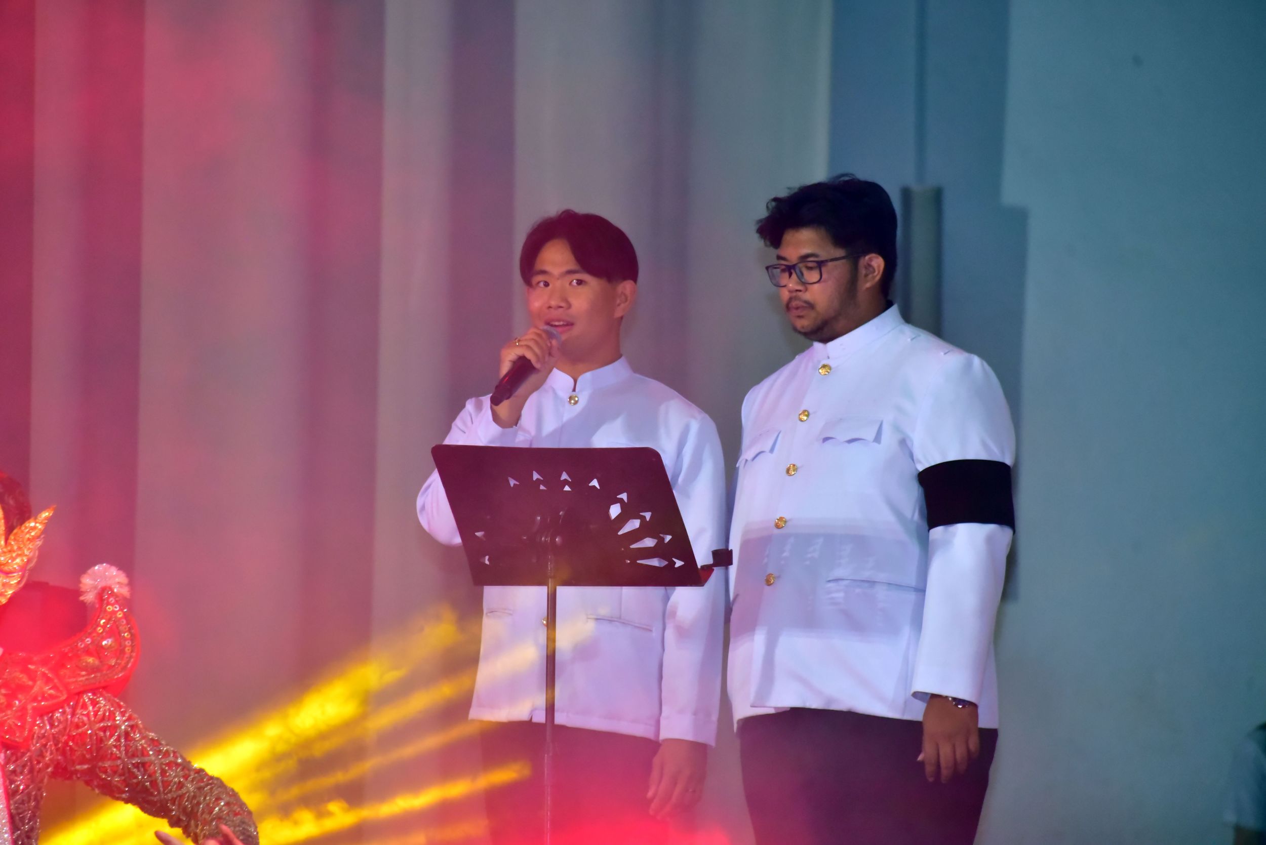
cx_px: 633
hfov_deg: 6.9
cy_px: 422
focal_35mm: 300
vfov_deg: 4.6
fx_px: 10554
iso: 6400
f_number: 7.1
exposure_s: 1/200
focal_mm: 300
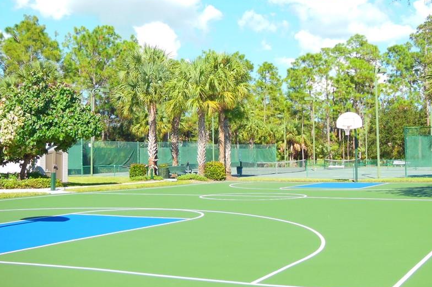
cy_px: 126
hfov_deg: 37.4
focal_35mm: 53
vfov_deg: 25.5
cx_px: 251
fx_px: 636
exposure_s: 1/400
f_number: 4.1
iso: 125
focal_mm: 6.9
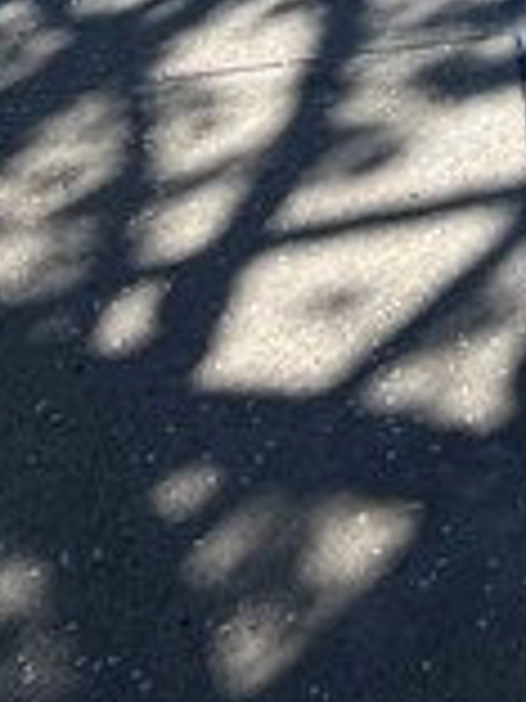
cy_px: -603
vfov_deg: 15.5
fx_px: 2168
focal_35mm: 107
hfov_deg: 13.2
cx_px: 728
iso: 50
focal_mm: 5.7
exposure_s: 1/5076
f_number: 1.5
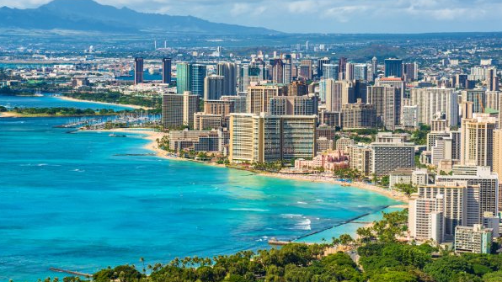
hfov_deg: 17.4
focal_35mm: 123
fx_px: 1637
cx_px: 240
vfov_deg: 9.9
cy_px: 128
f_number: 6.3
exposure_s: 1/400
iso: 100
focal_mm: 70
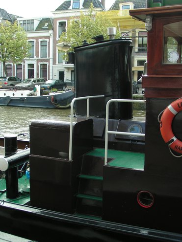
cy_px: 121
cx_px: 91
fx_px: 316
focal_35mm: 45
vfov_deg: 42.1
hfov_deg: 32.2
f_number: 4
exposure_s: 1/80
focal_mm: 6.9
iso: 50
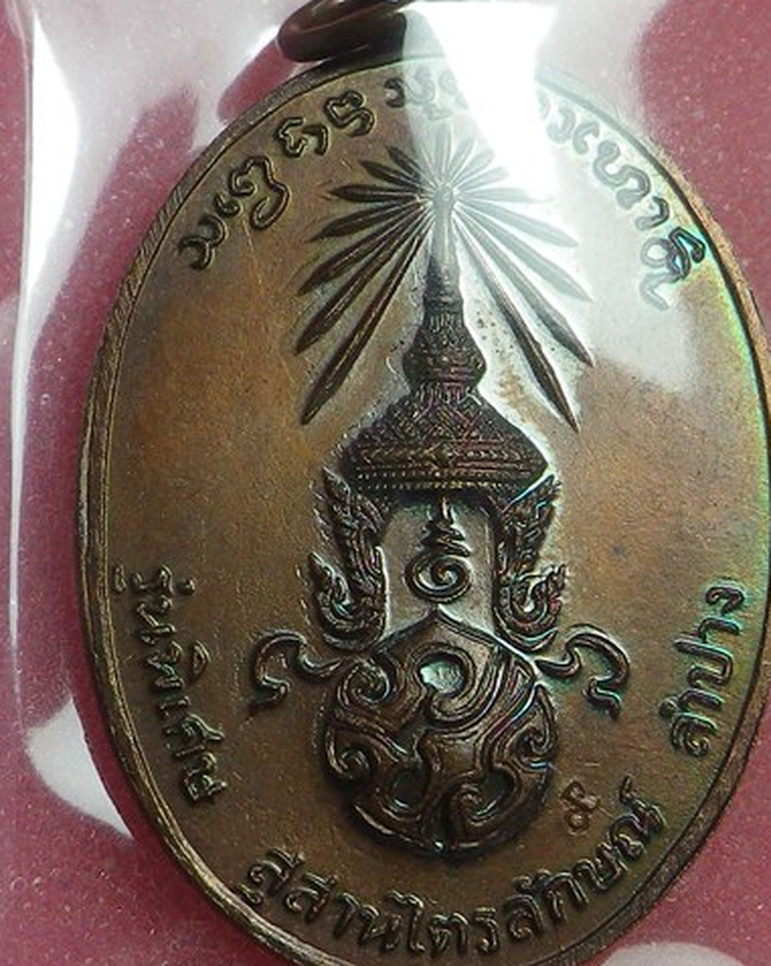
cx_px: 421
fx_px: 1599
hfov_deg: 27.1
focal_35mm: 56
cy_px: 485
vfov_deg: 33.6
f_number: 3.9
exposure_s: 1/100
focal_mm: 7.3
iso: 80
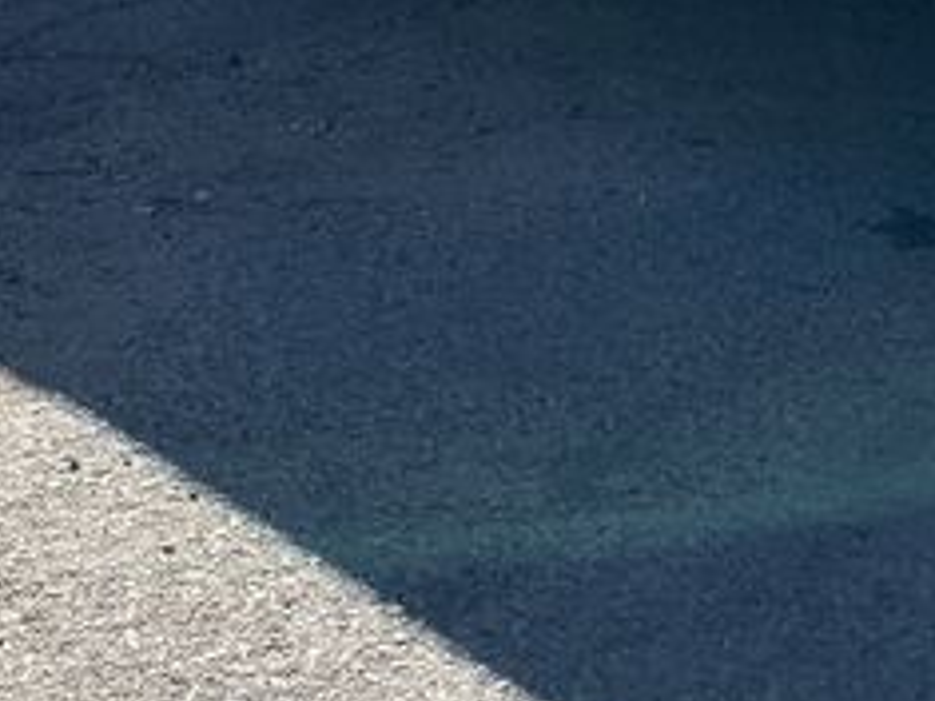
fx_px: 3591
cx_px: 788
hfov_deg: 14.7
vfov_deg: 10.2
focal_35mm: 133
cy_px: -773
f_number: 1.8
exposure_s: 1/2364
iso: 25
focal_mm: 4.25
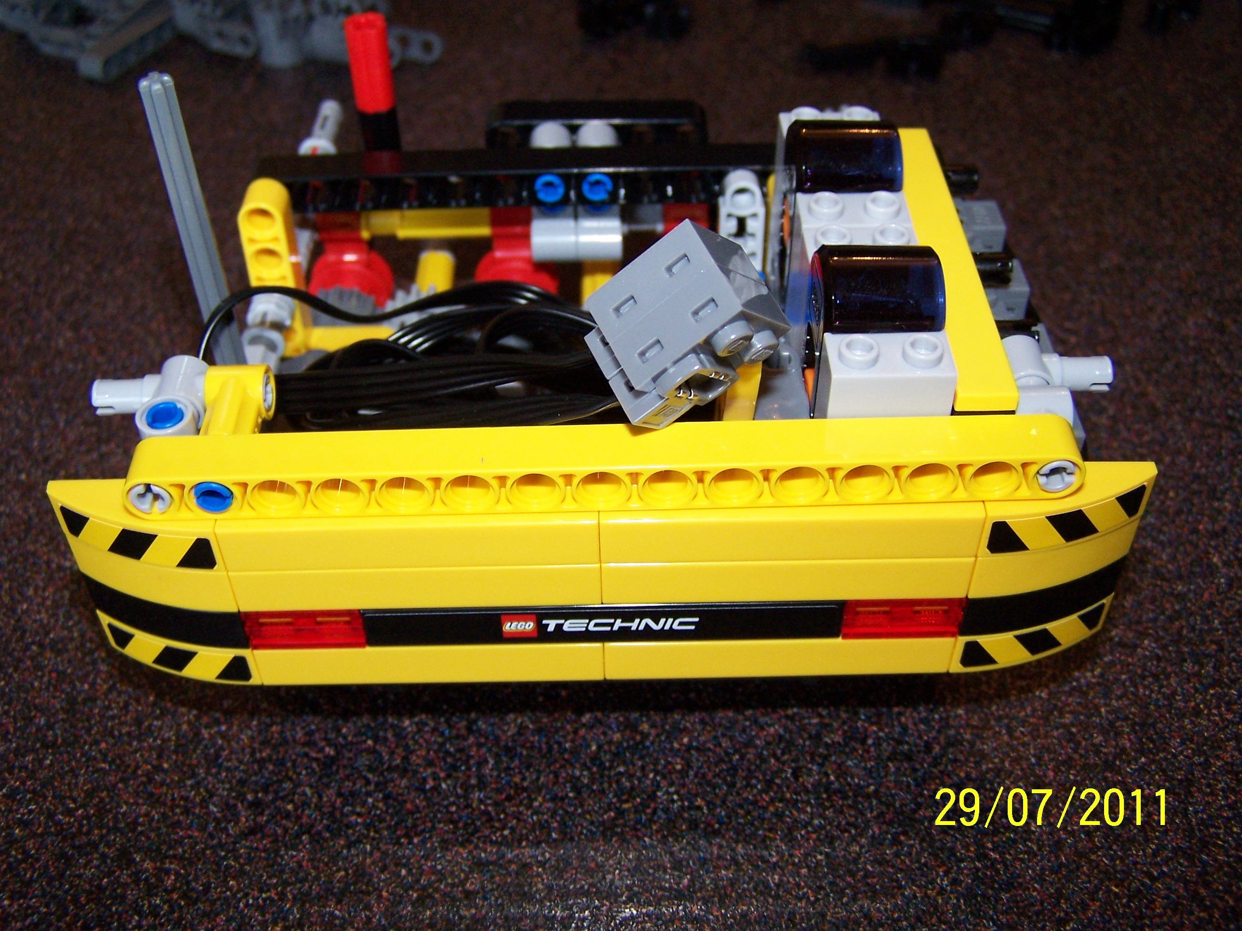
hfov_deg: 49.0
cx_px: 621
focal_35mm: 38
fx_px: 1363
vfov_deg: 37.7
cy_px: 466
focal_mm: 6.3
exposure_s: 1/60
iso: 140
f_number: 2.8
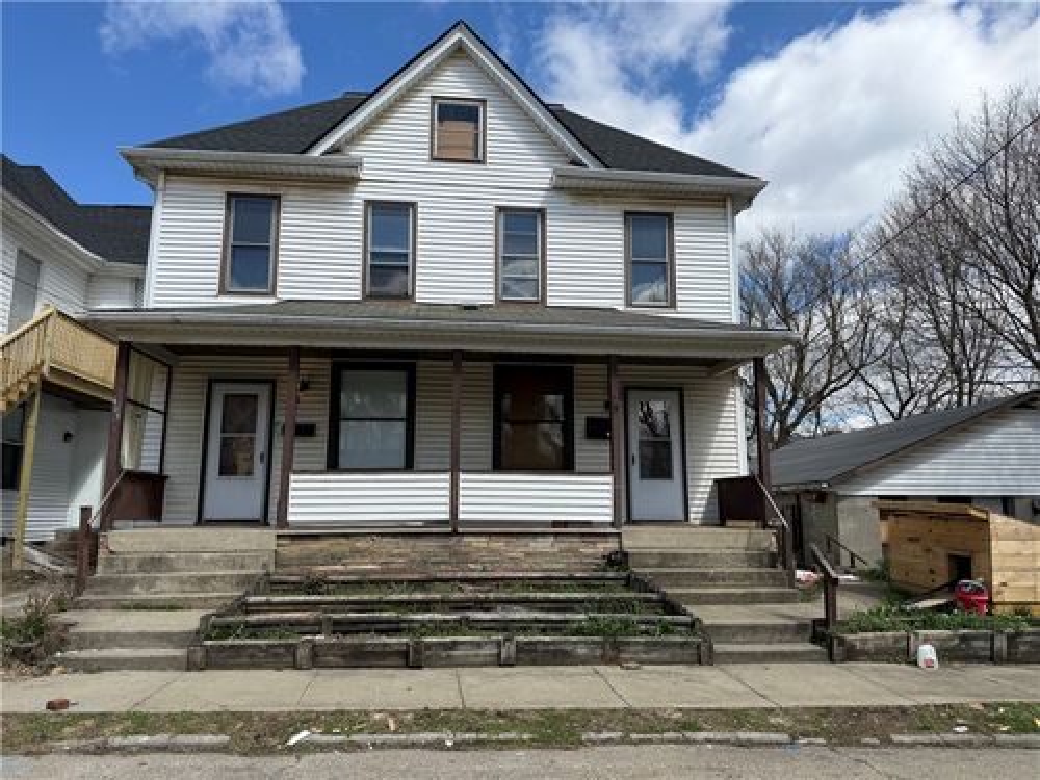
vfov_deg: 56.8
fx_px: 721
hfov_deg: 71.6
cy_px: 390
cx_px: 520
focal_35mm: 24
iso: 80
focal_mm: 6.76
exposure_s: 1/4975
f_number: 1.78
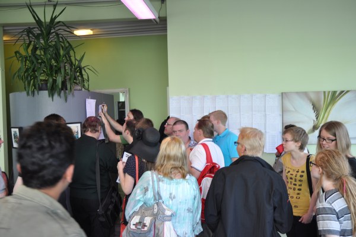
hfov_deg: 53.2
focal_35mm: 36
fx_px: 356
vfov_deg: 36.8
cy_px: 118
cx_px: 178
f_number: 4.5
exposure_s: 1/80
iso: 400
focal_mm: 24
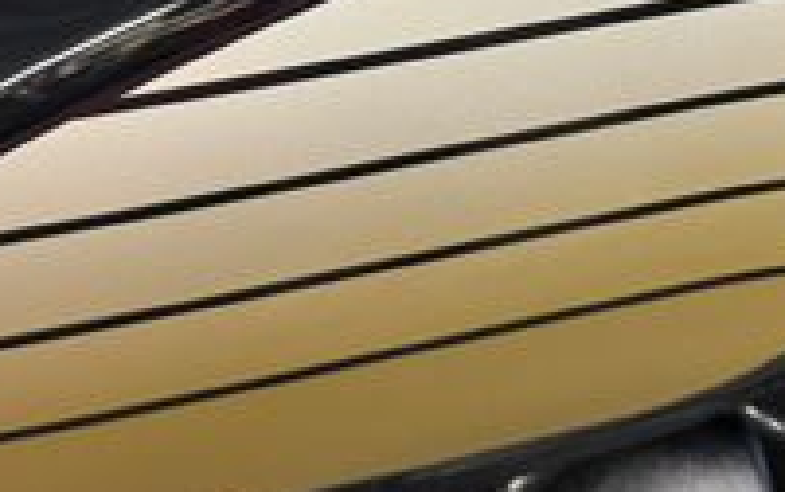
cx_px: 527
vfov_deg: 15.7
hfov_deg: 25.4
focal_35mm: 81
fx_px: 1734
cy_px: -47
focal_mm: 6.76
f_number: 1.78
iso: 320
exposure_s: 1/50
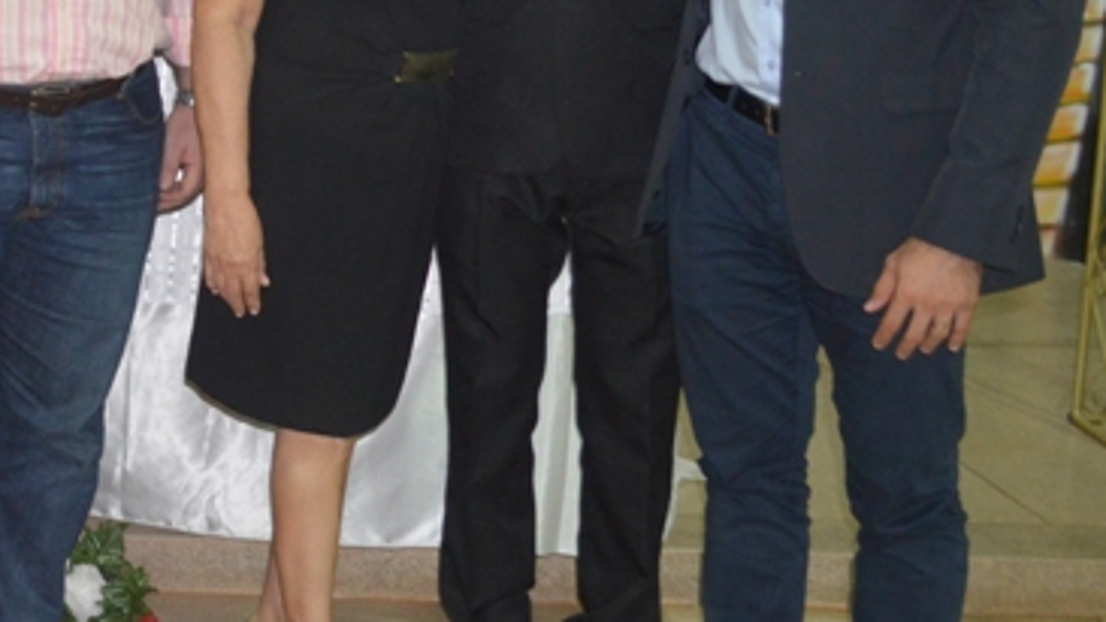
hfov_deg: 24.5
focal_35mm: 79
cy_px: 29
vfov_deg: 15.1
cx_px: -202
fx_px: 2317
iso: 720
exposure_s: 1/15
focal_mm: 18
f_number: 3.5
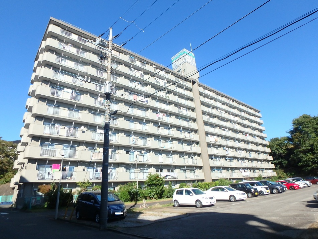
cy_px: 120
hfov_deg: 79.0
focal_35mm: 21
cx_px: 159
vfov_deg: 63.4
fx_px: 193
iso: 125
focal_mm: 3.7
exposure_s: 1/800
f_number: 3.5
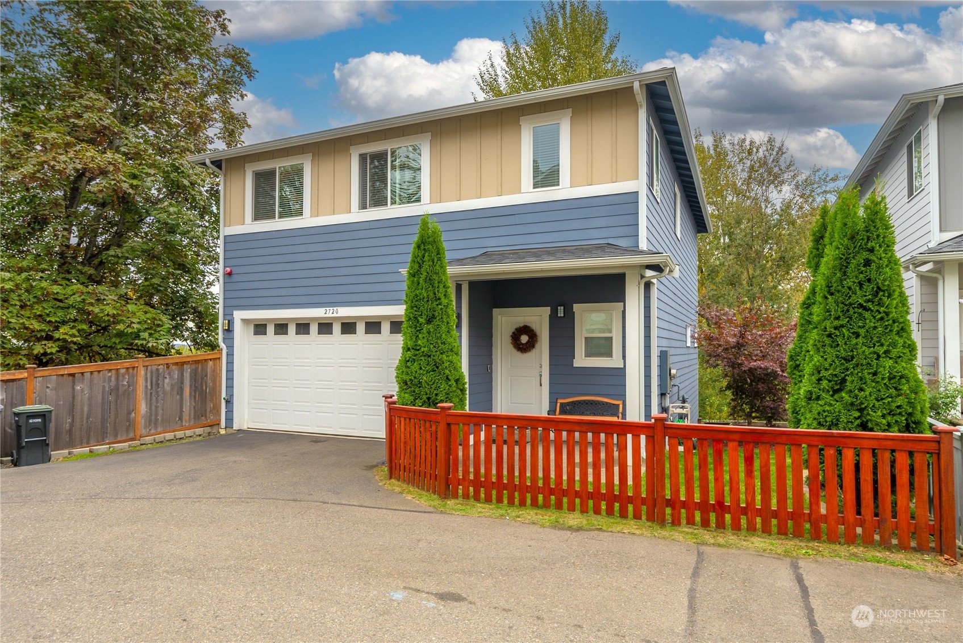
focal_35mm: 18
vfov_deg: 67.4
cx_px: 482
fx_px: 482
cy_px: 322
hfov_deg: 90.0
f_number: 7.1
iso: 80
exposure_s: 1/50
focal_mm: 18
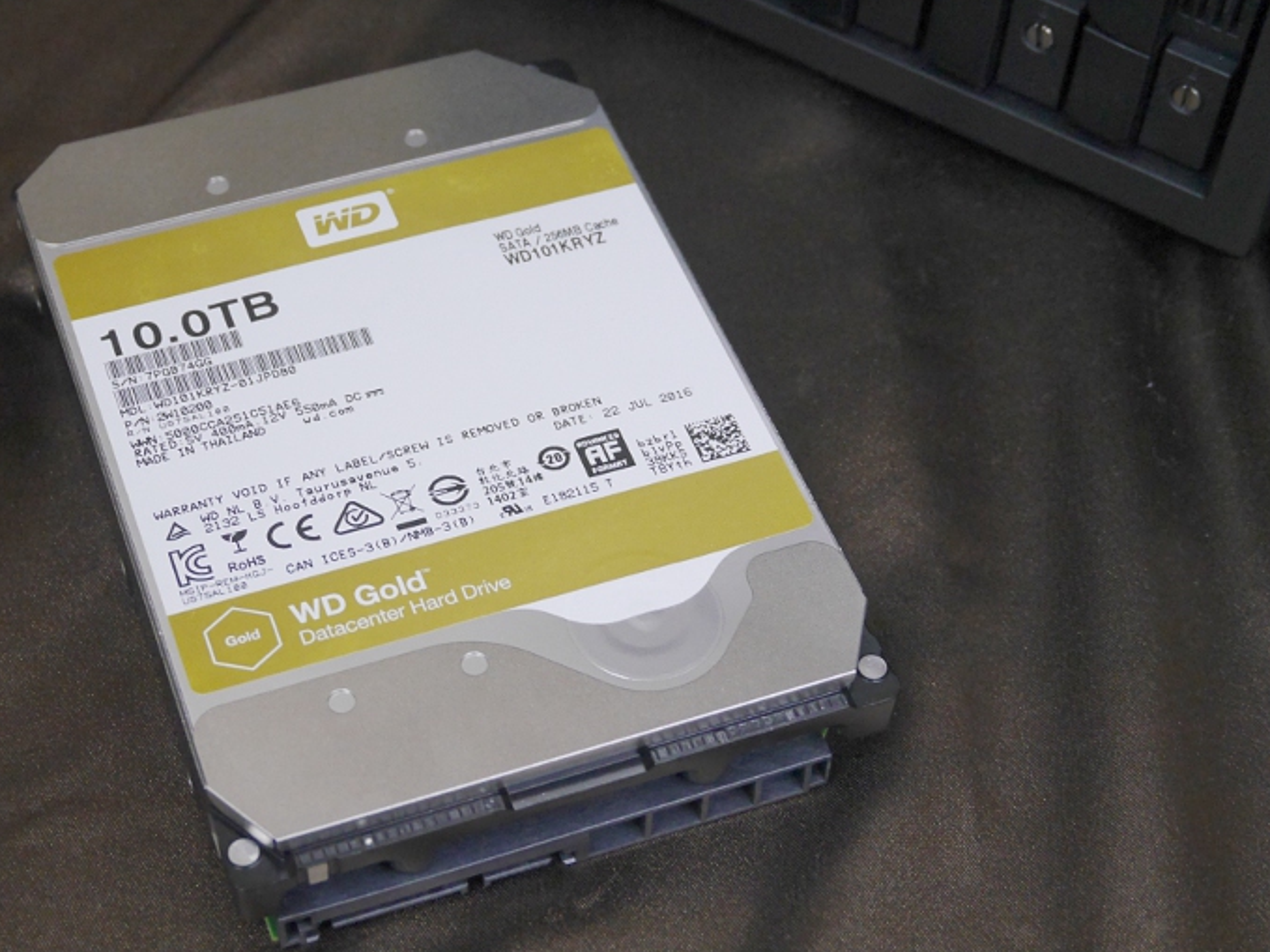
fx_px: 2421
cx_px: 542
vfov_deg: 22.2
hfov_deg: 29.4
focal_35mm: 66
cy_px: 443
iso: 1000
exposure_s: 1/60
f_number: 5.2
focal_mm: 28
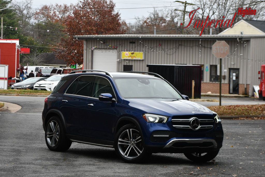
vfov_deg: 9.7
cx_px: 132
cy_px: 88
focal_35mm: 142
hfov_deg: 14.5
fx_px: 1045
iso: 200
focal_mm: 95
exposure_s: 1/250
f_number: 6.3
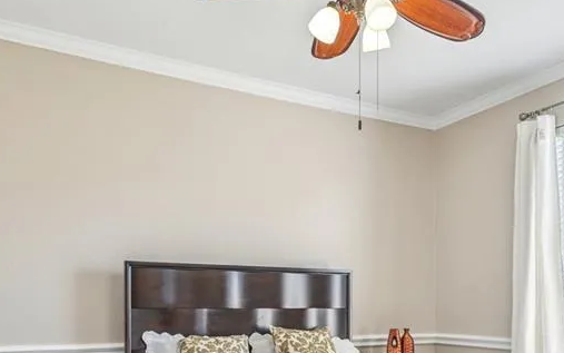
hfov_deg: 54.7
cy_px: 330
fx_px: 538
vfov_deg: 34.0
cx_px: 354
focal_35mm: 35
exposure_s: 1/5
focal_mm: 17
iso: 250
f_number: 8
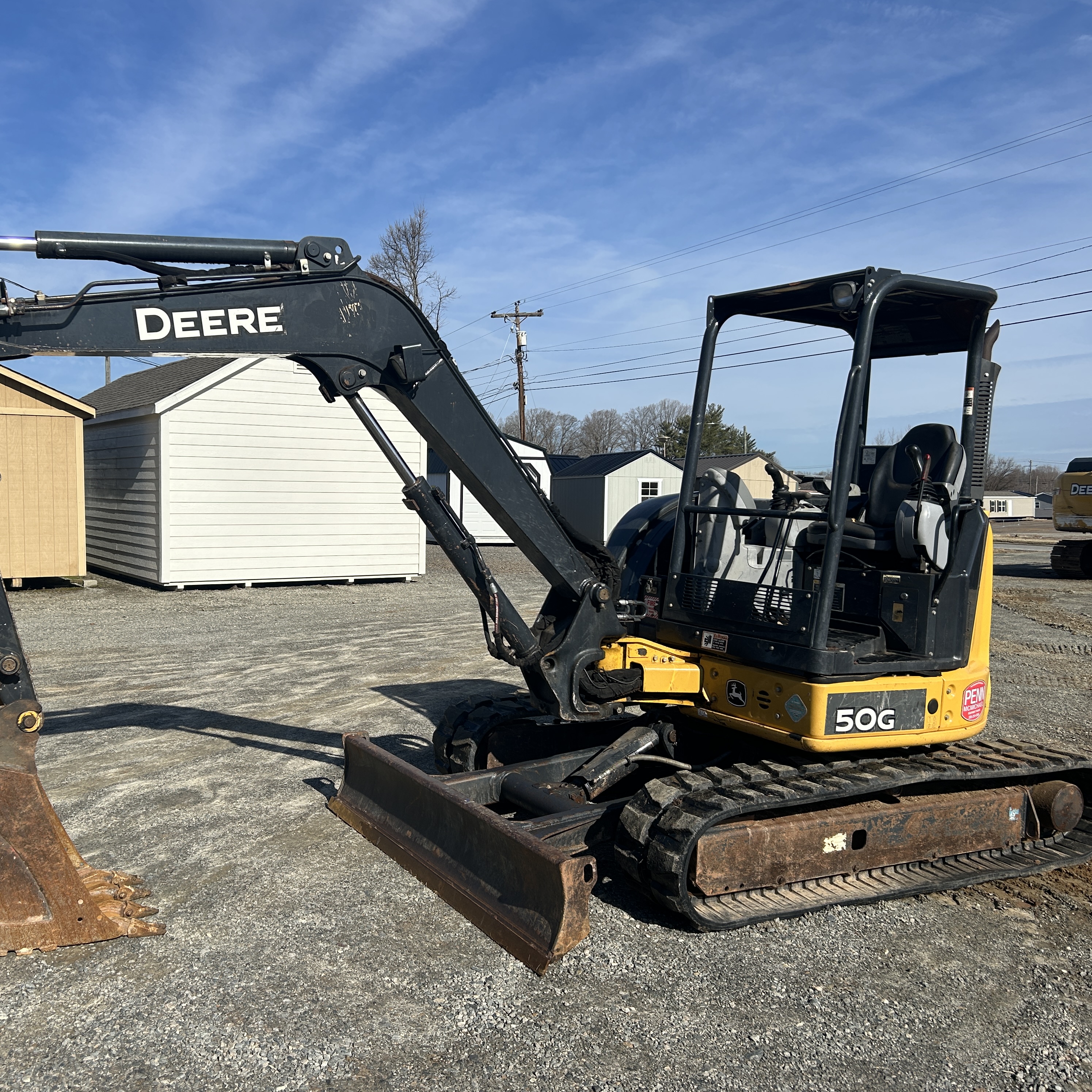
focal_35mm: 31
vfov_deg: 52.5
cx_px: 433
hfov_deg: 52.1
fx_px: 1106
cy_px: 549
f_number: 1.5
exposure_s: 1/5882
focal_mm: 5.7
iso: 50
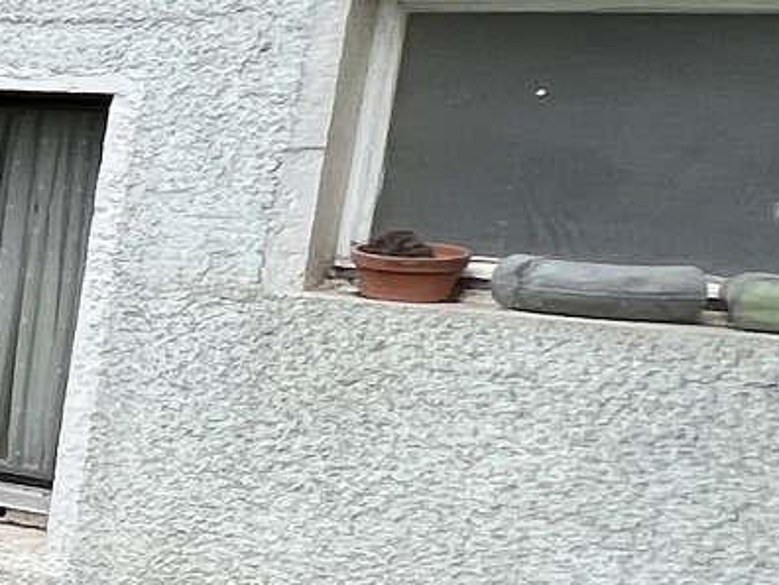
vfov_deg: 17.5
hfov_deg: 11.9
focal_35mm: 84
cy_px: 378
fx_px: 1890
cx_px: -1491
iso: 32
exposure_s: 1/159
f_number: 1.8
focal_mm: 1.57
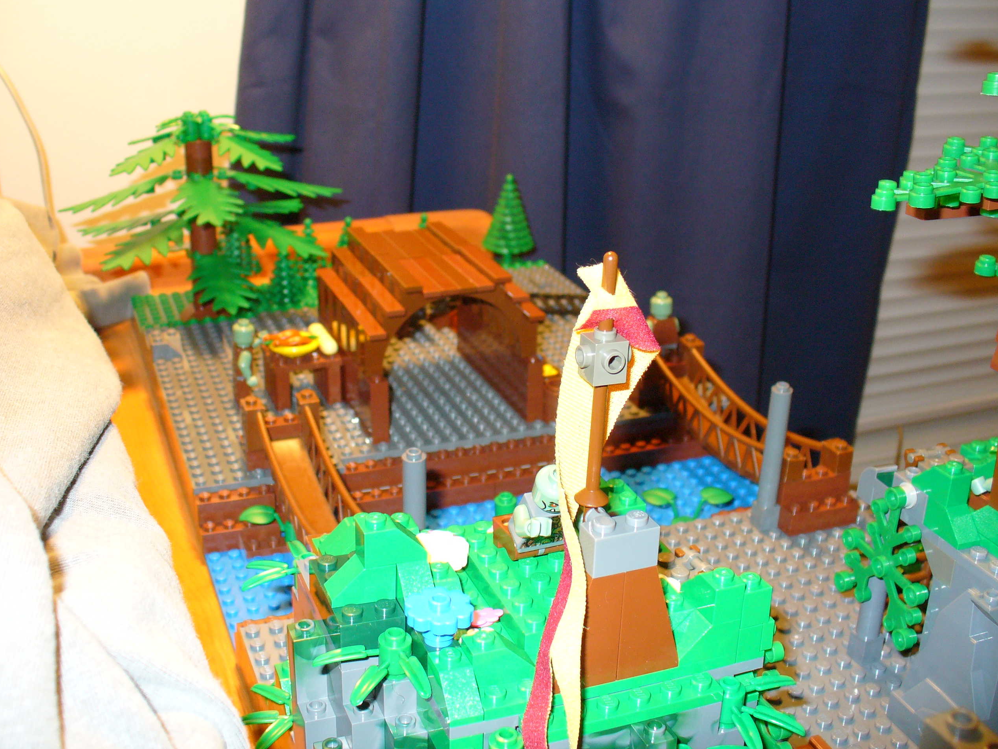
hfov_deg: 45.8
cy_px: 366
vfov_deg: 35.1
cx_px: 497
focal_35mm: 41
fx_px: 1182
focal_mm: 6.1
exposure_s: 1/8
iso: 100
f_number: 2.8
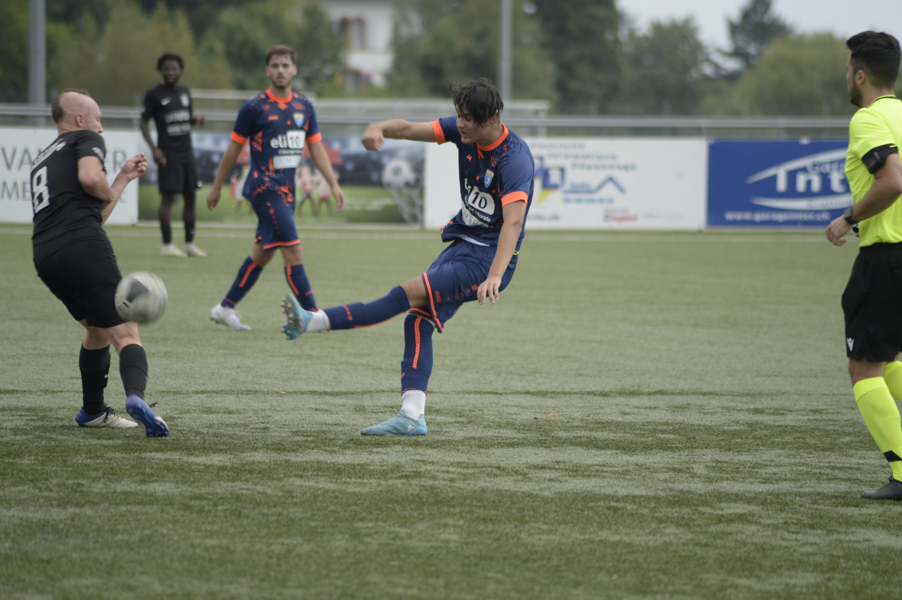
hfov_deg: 6.9
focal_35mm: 300
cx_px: 451
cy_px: 300
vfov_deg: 4.6
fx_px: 7508
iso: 110
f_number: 5.6
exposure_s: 1/400
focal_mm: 300
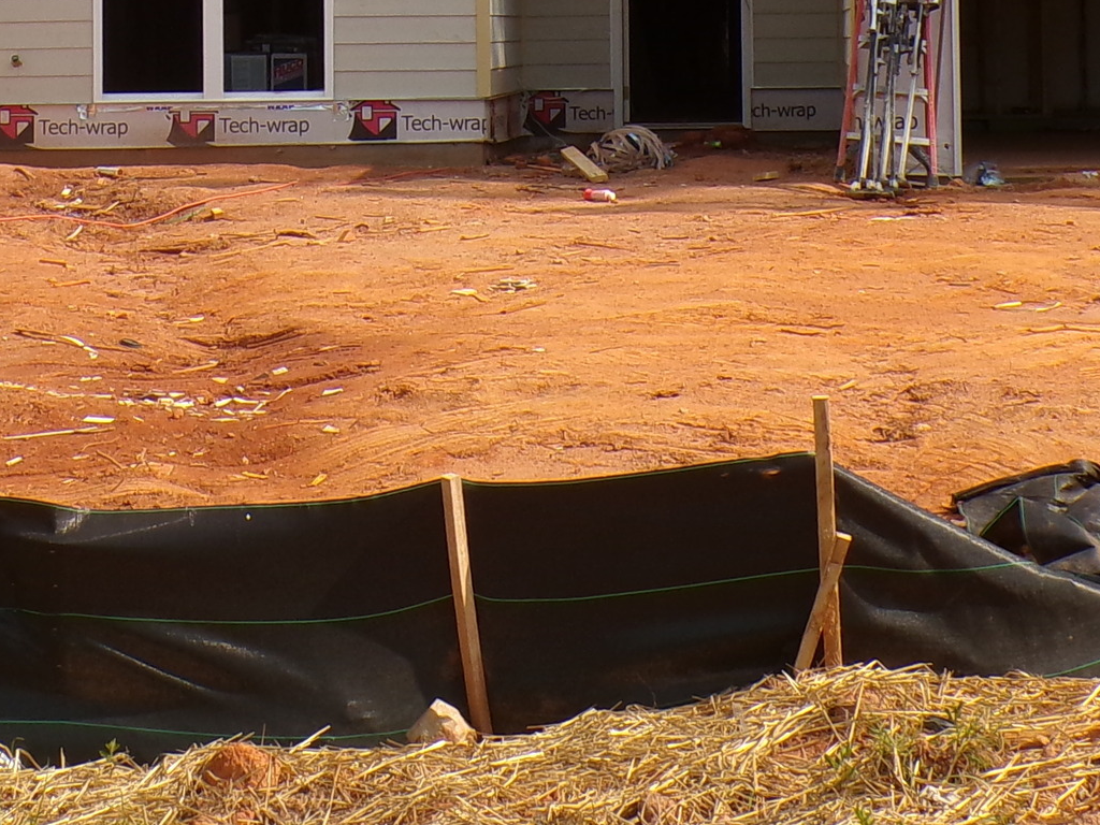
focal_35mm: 96
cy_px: -203
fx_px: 3051
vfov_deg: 14.8
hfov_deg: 20.4
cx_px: 575
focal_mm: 5.8
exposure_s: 1/550
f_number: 4.8
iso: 100
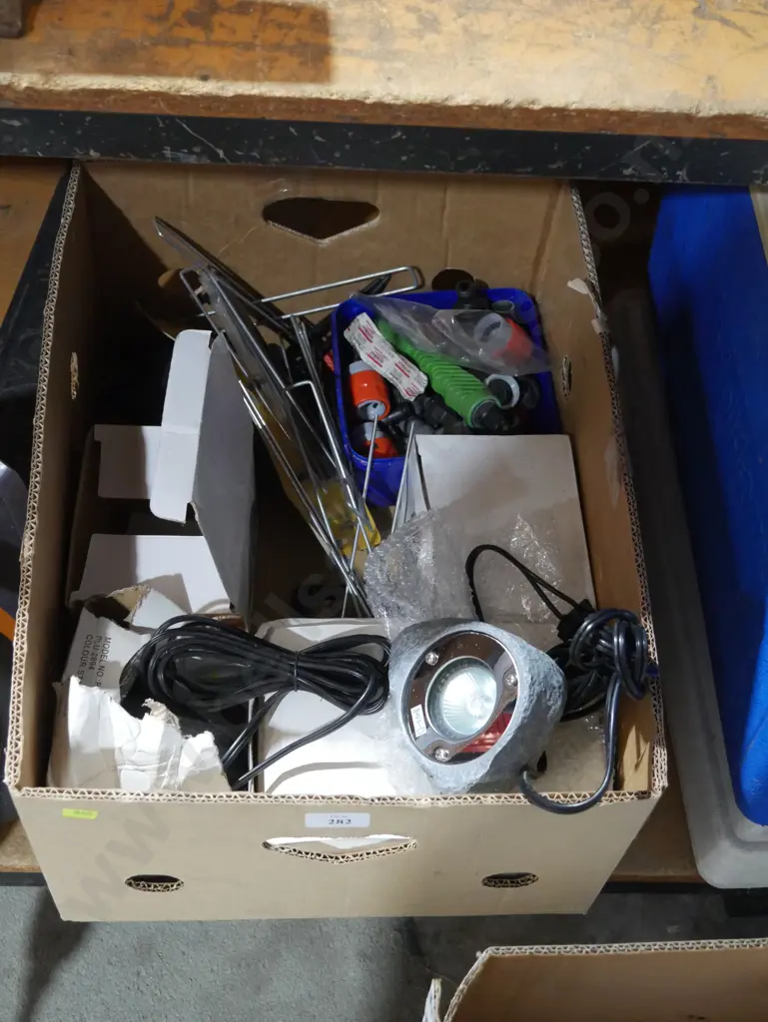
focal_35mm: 48
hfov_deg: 30.3
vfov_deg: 39.6
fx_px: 1419
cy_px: 511
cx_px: 384
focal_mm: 24
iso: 3200
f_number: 5.2
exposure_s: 1/60
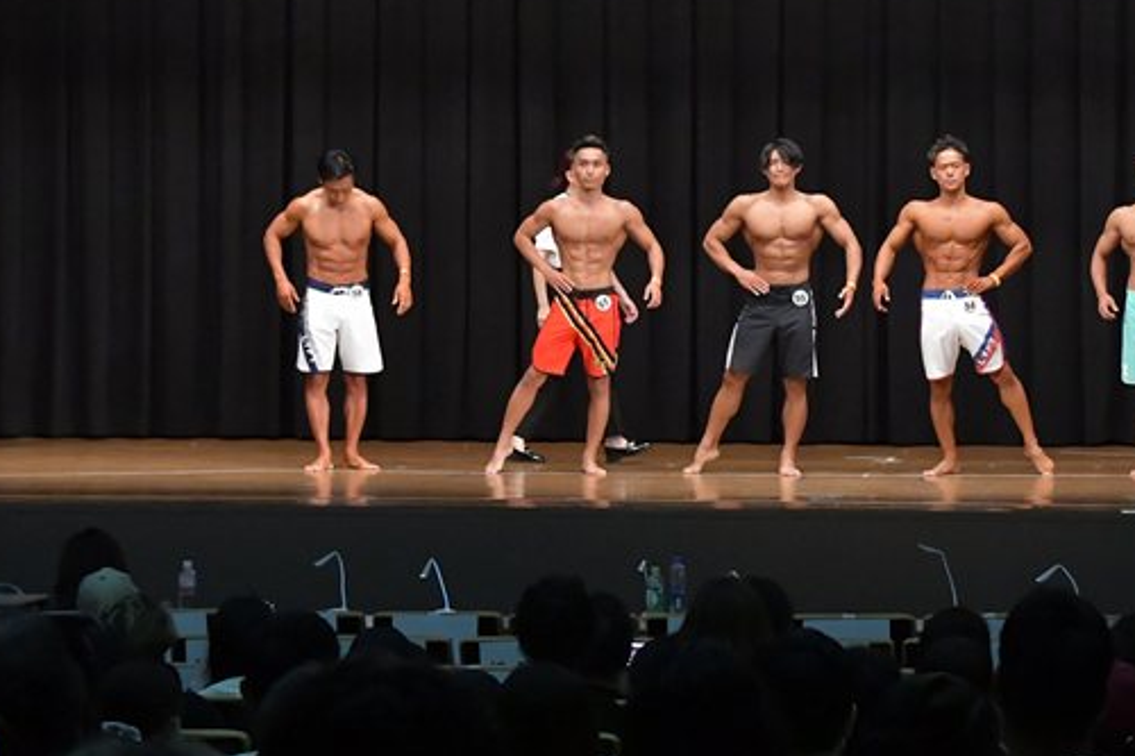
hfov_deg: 16.1
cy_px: 297
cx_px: 741
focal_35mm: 127
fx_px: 4002
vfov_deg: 10.8
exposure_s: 1/400
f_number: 5.6
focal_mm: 55
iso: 6400
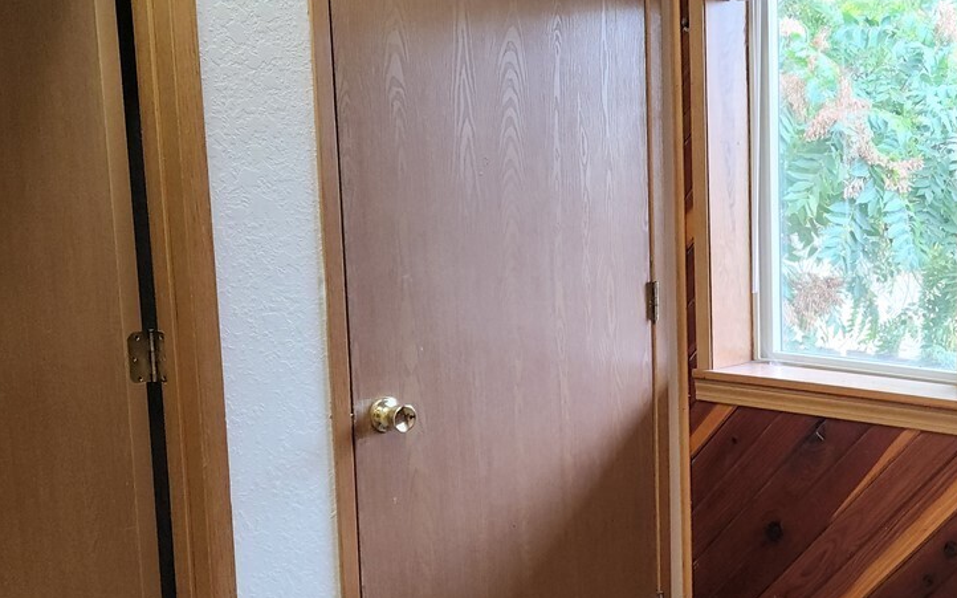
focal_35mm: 54
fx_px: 1408
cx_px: 783
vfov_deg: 23.9
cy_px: 350
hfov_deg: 36.1
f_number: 1.8
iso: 160
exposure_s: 1/60
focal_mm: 5.4
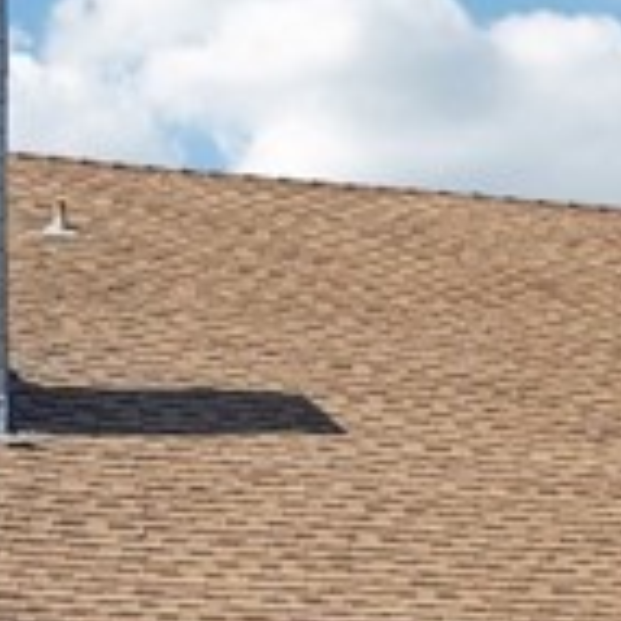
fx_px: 2923
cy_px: 638
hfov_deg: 11.4
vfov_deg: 12.0
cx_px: 1047
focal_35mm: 144
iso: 125
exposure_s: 1/500
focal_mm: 38
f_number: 8
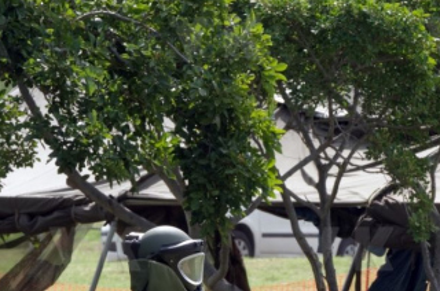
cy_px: 291
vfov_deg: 1.8
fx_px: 9136
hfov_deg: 2.8
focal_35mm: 749
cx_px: 217
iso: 100
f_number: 8
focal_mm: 200
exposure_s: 1/200
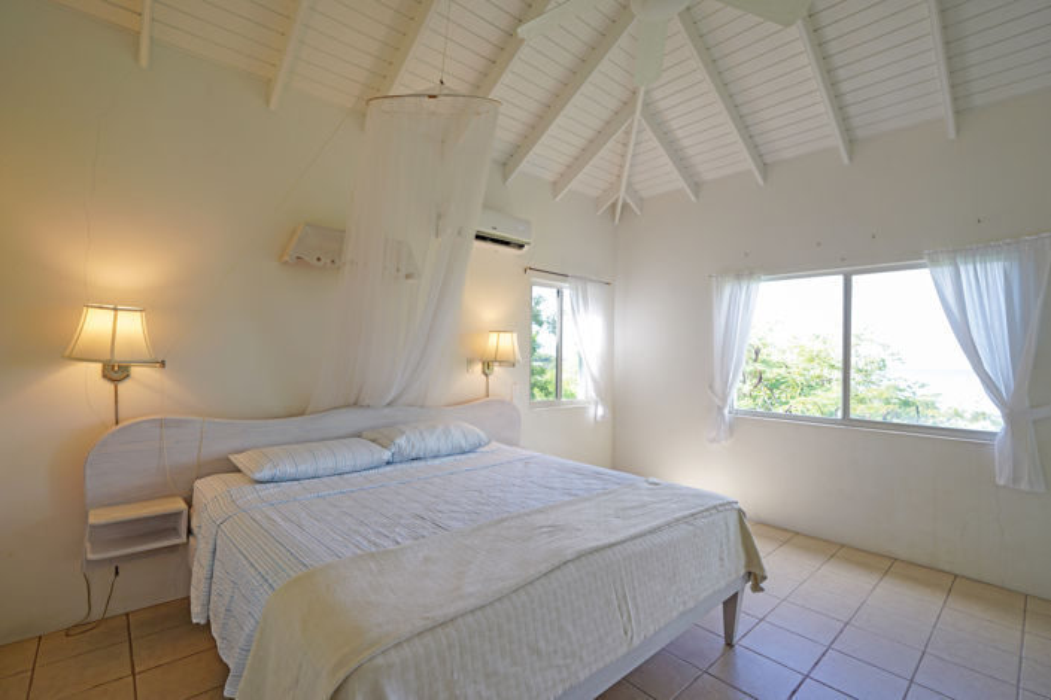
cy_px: 350
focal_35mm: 16
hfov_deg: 96.7
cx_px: 526
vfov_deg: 73.7
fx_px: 467
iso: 200
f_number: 4
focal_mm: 16
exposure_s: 1/60
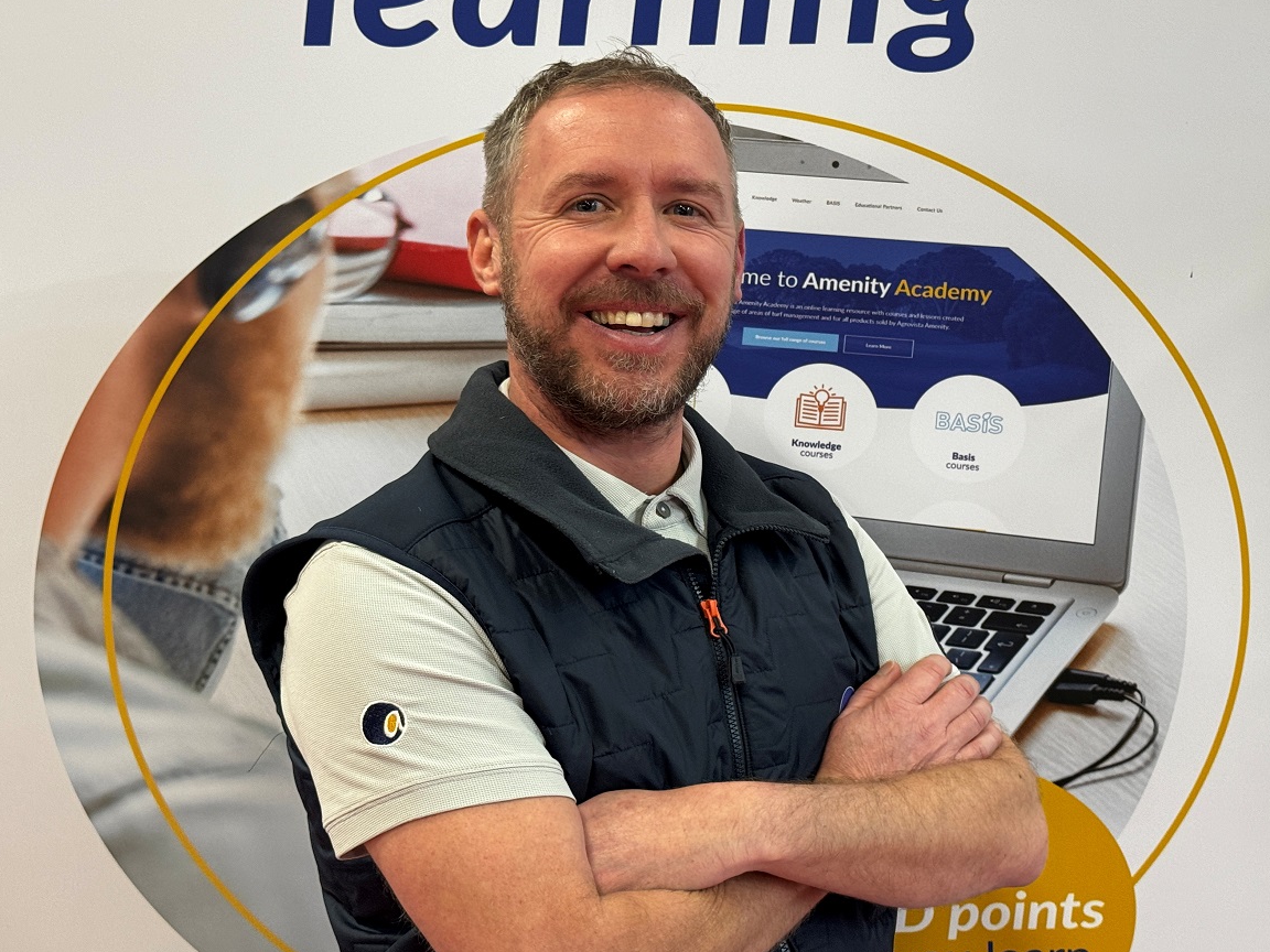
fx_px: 1834
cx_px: 638
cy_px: 483
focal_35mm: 50
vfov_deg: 29.1
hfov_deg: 38.2
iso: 250
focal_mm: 6.86
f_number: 1.78
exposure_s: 1/50
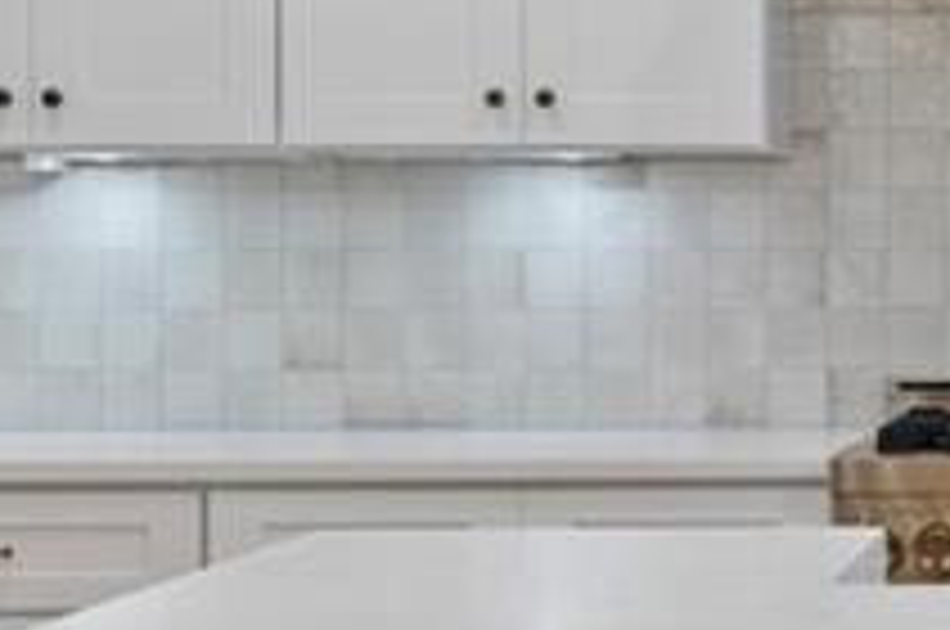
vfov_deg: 13.1
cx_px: 1324
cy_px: 274
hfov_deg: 18.0
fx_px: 2752
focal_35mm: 104
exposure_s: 1/8
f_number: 8
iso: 400
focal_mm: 21.5
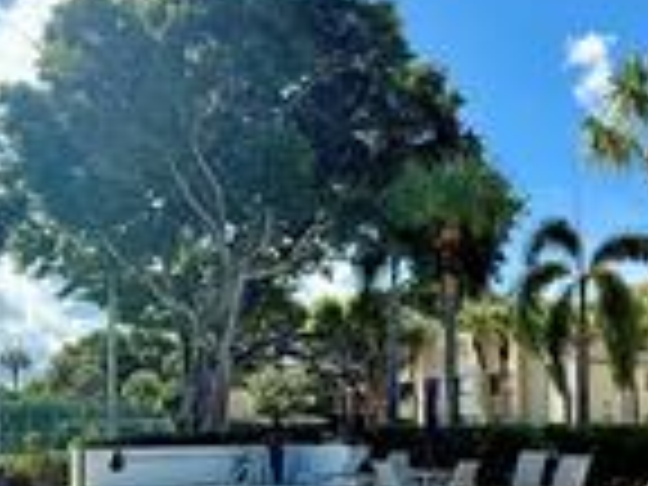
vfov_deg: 35.6
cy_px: 392
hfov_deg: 47.8
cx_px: 351
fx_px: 730
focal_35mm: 39
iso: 64
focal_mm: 2.22
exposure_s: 1/1017
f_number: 2.2
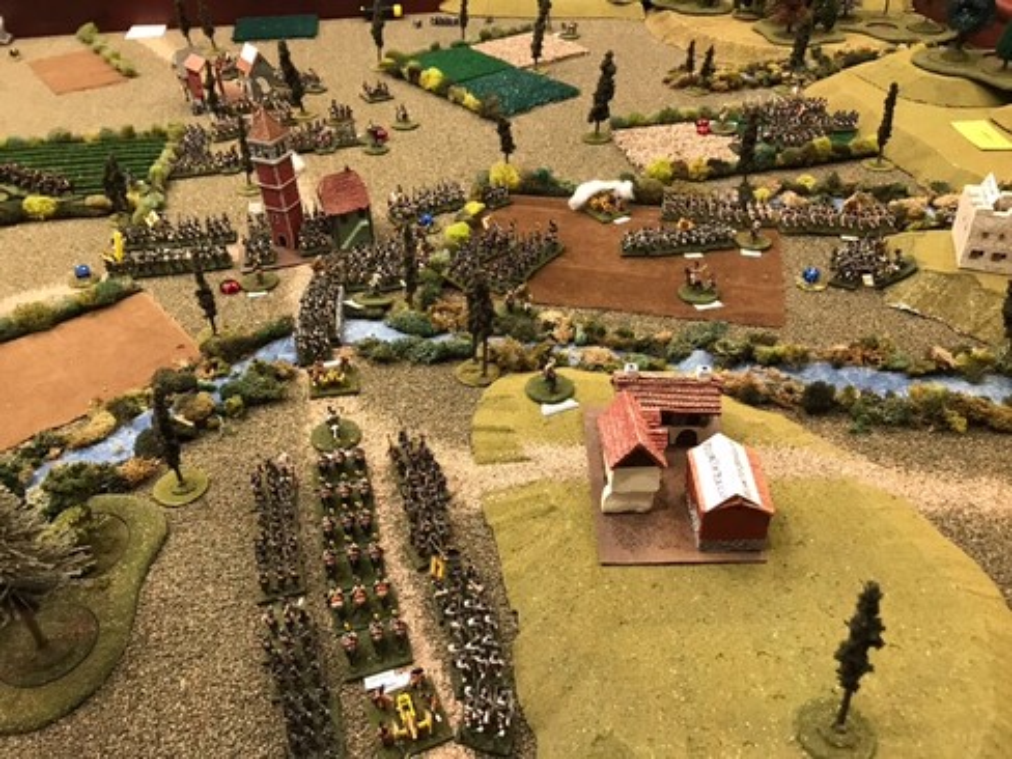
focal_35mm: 28
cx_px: 506
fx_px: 819
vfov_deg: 49.7
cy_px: 380
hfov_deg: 63.4
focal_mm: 3.99
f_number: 1.8
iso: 64
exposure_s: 1/15
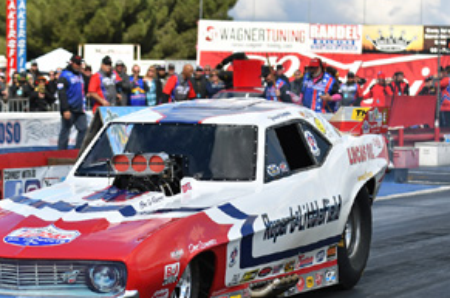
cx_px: 181
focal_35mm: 161
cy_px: 190
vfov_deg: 8.5
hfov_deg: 12.8
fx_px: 2009
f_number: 5.6
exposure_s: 1/2000
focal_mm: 78
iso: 160
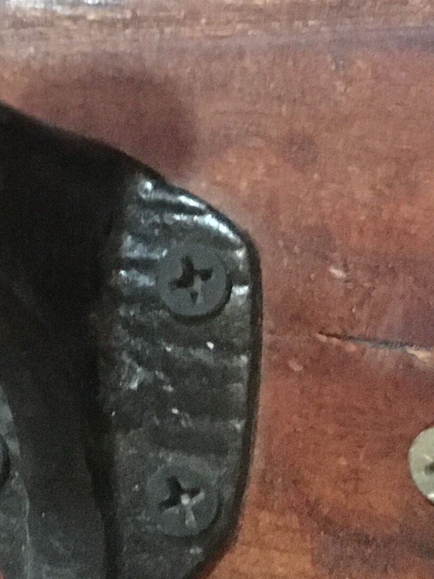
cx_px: 94
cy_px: 105
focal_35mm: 108
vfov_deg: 18.0
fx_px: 1806
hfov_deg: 13.6
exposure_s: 1/17
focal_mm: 4.15
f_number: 2.2
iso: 1250
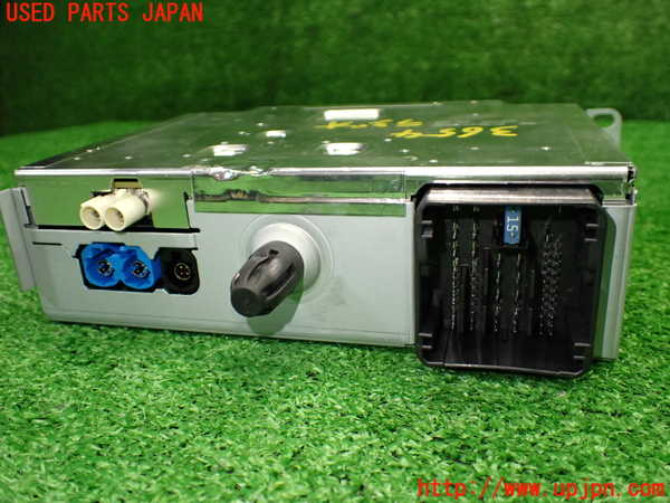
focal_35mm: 30
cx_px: 335
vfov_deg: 46.8
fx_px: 581
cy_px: 252
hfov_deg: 60.0
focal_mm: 5.4
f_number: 2.3
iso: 400
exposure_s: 1/125
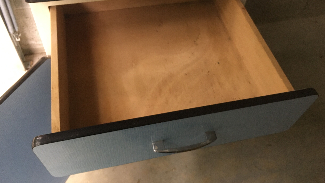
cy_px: 70
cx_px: 163
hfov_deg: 61.0
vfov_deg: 36.5
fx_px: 276
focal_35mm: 32
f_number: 2.2
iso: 125
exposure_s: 1/17
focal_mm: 4.15
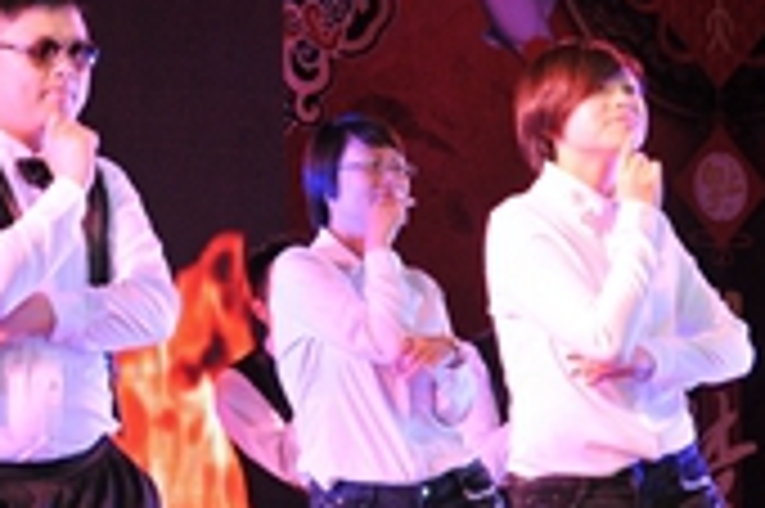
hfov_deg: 9.2
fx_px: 4734
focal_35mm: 223
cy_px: 299
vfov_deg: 6.1
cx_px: -36
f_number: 4.5
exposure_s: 1/60
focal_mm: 56
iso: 400
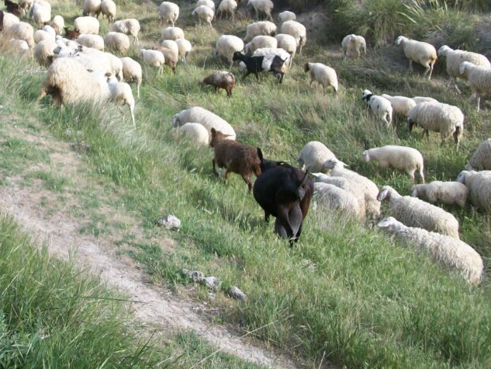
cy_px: 79
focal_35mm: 55
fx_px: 780
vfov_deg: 26.1
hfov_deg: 34.6
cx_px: 167
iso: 64
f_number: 2.8
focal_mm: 5.7
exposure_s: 1/444
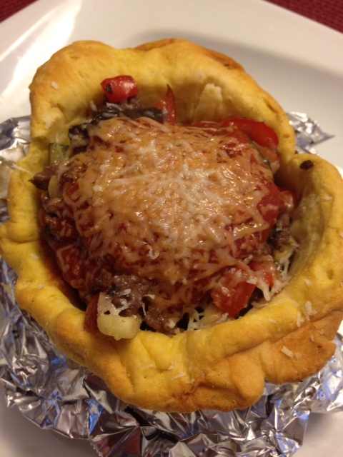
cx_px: 172
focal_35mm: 35
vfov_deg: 52.6
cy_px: 228
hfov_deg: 40.7
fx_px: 462
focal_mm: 4.28
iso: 125
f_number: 2.4
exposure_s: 1/20
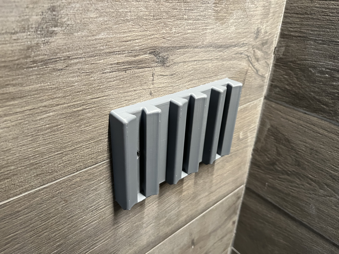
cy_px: 127
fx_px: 255
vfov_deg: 53.1
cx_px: 170
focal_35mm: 26
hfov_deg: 67.3
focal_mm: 5.1
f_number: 1.6
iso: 400
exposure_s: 1/40
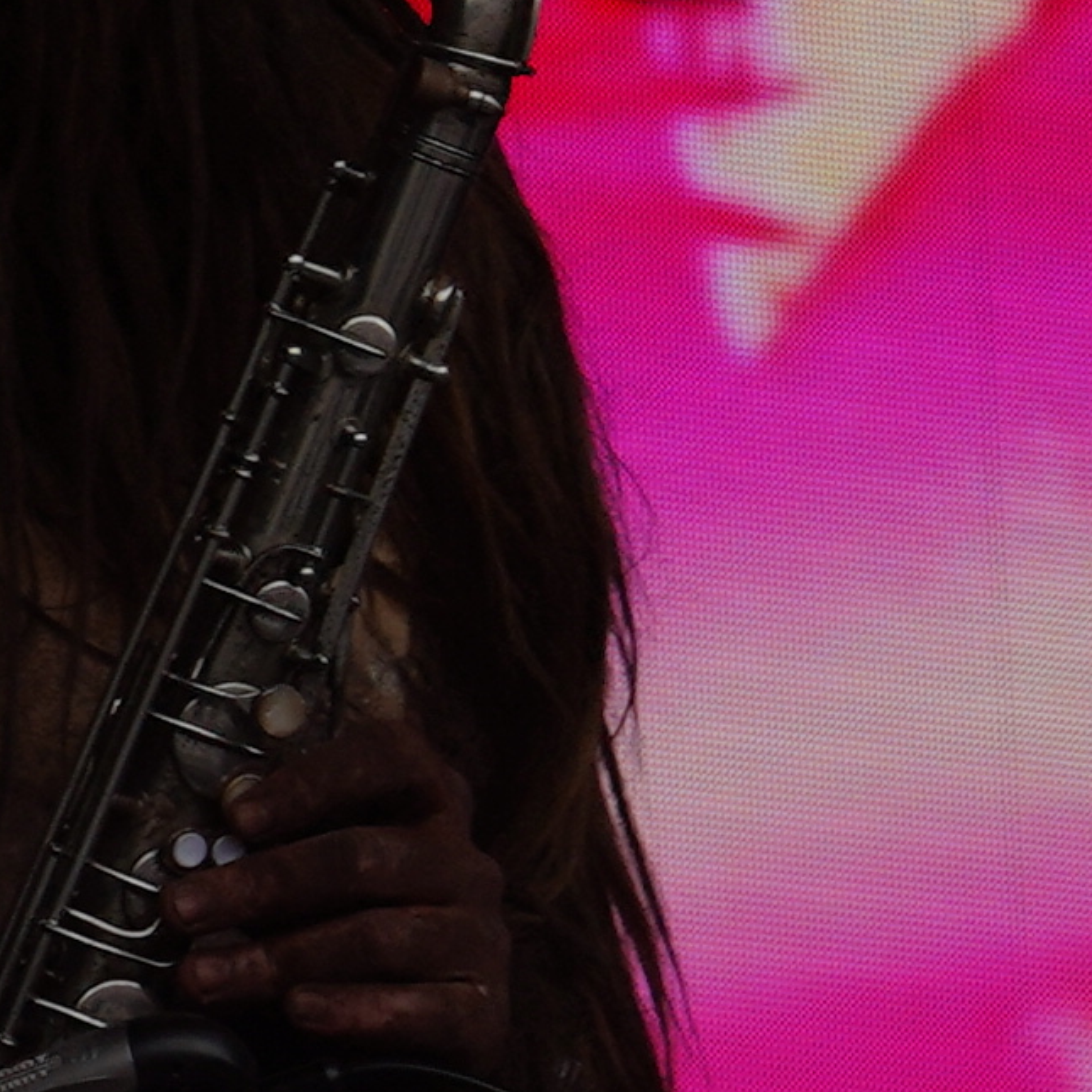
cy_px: 1344
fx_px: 29623
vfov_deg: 2.1
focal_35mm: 830
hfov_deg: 2.1
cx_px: 994
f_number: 6.3
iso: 100
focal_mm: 105
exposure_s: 1/320
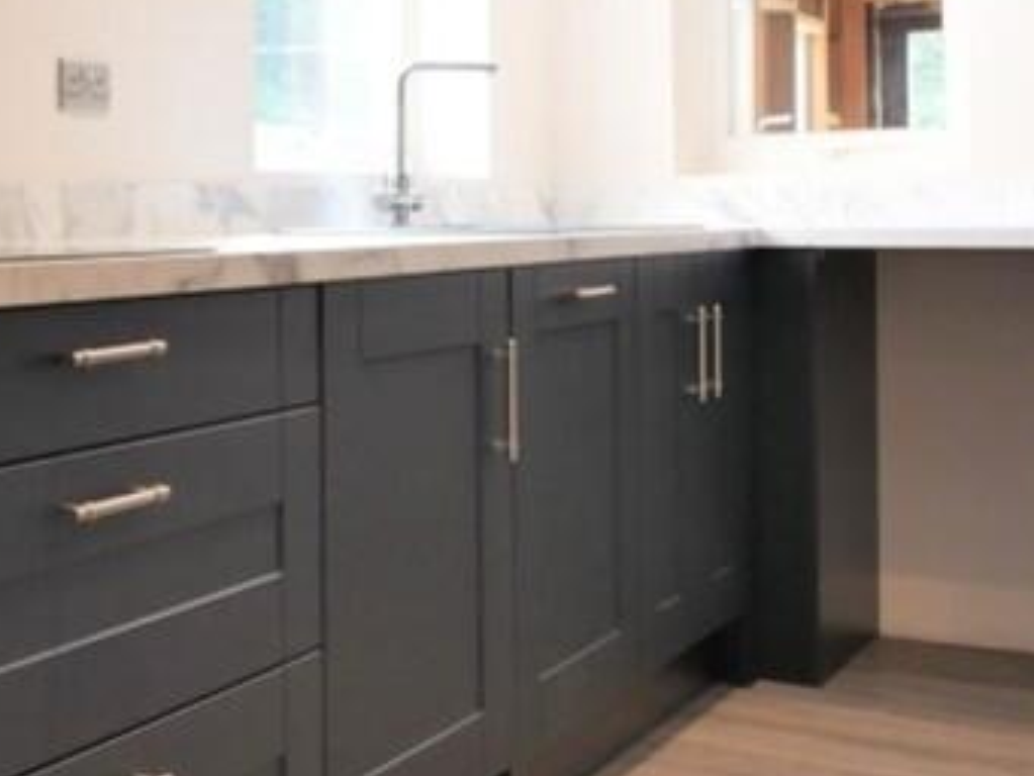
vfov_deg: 24.2
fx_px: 1793
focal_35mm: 60
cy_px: 205
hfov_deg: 28.7
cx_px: -146
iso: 400
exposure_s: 1/60
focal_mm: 10
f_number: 4
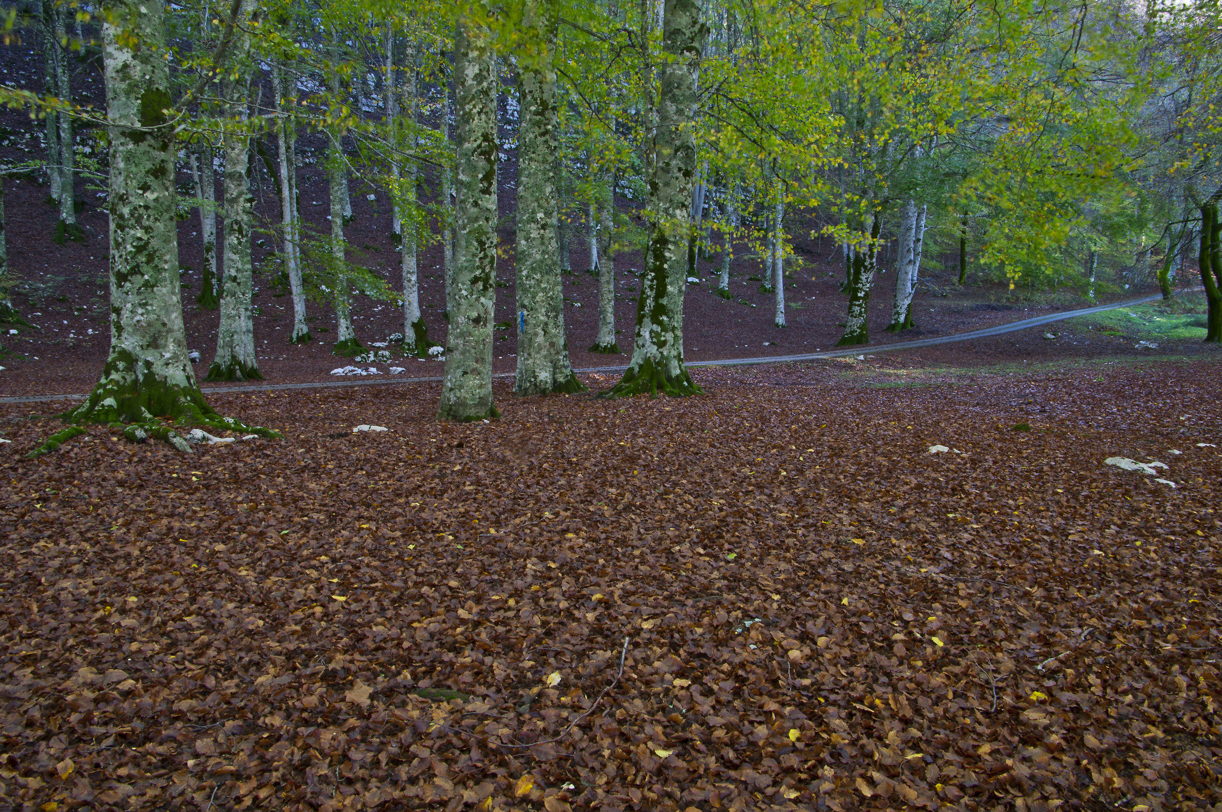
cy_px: 406
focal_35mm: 24
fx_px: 814
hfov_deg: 73.8
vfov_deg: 53.0
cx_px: 611
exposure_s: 1
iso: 100
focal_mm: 16
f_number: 22
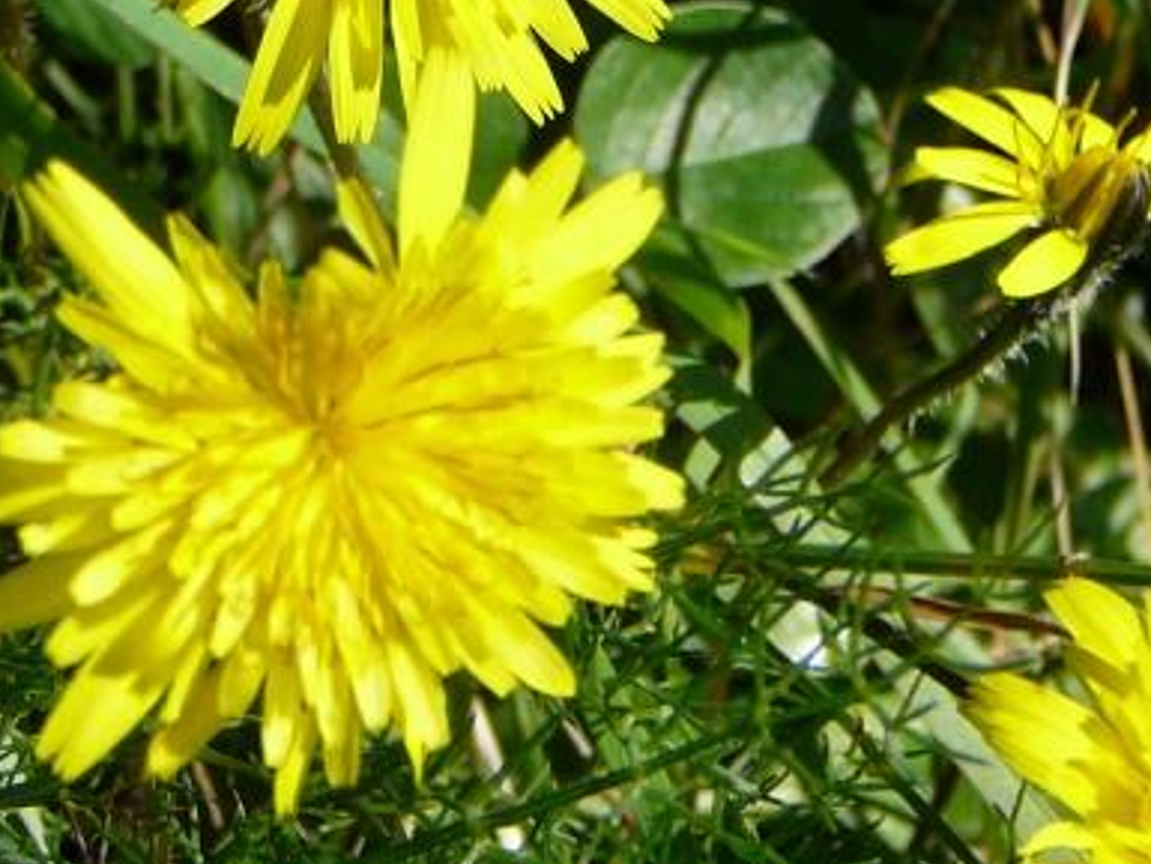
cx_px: 550
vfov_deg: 8.6
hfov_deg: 11.4
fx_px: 5754
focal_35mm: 173
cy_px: 239
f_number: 3.6
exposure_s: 1/800
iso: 80
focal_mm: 9.7
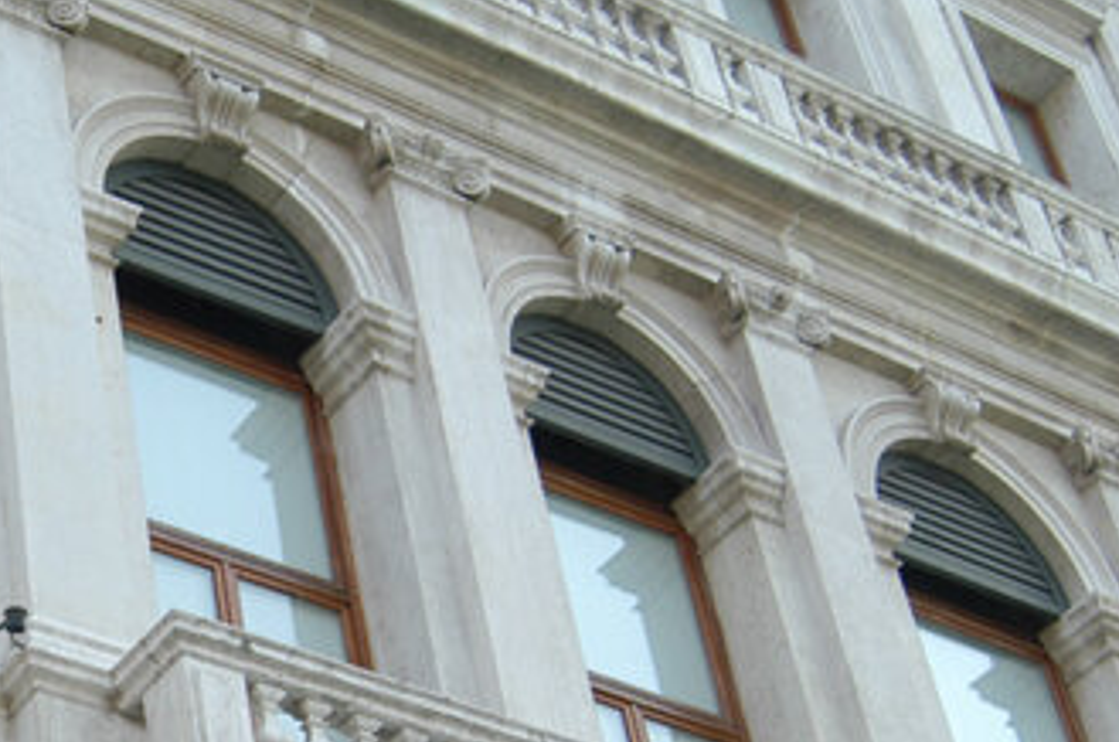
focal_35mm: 89
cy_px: 773
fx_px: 2761
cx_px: -80
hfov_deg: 21.8
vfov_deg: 15.0
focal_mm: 18
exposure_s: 1/125
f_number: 8
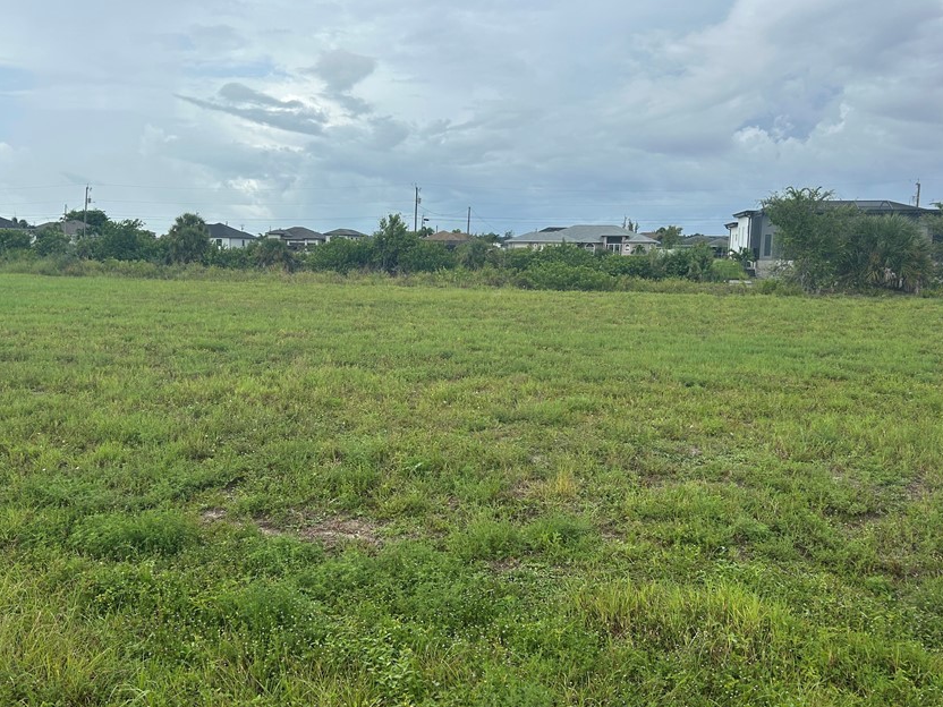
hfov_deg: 56.5
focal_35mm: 32
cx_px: 394
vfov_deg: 44.2
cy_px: 343
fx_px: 872
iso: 50
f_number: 1.5
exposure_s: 1/2915
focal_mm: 5.7
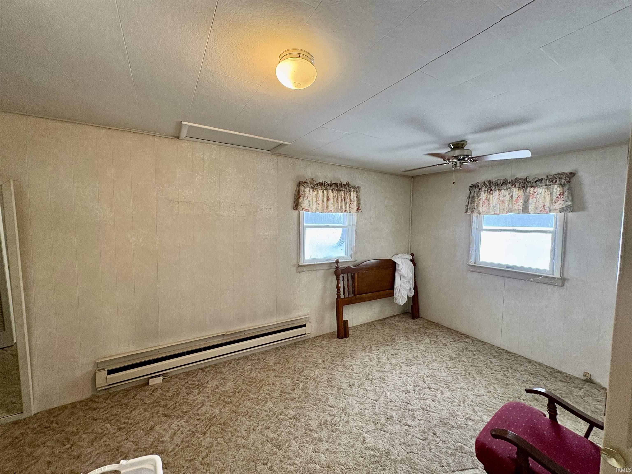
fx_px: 256
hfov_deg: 102.1
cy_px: 237
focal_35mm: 14
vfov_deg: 85.7
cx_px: 316
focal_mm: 2.22
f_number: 2.2
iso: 200
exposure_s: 1/60
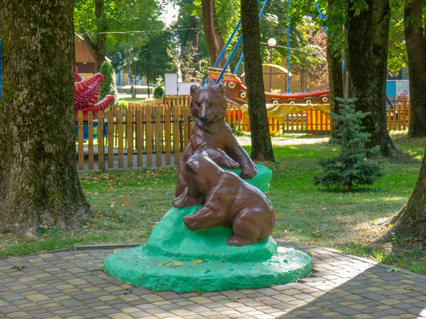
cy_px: 160
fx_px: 1033
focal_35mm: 84
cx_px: 213
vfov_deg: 17.6
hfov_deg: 23.3
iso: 200
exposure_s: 1/80
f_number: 5.6
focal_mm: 42
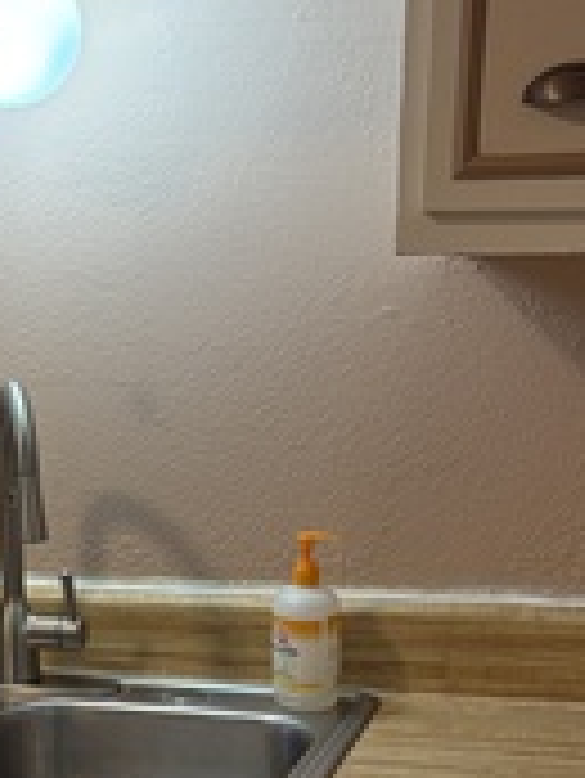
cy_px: 666
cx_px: -14
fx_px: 1620
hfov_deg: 19.8
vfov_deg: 26.3
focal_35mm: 72
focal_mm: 5.96
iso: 100
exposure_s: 1/60
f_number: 1.6
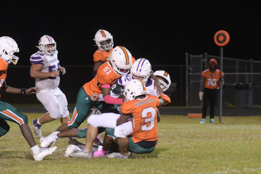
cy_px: 87
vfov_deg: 4.6
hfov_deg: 6.9
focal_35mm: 300
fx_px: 2175
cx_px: 130
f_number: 5
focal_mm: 200
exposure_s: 1/320
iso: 10000
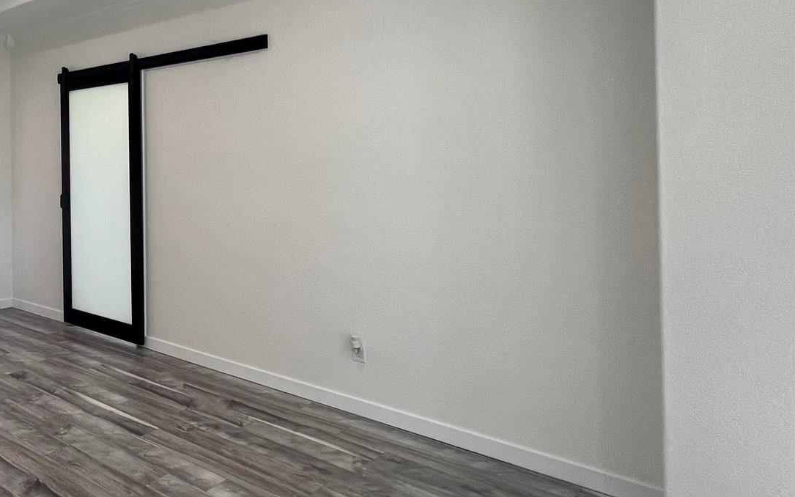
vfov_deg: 46.7
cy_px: 158
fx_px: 563
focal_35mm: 26
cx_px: 45
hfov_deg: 57.7
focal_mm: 1.57
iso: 160
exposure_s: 1/100
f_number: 1.8
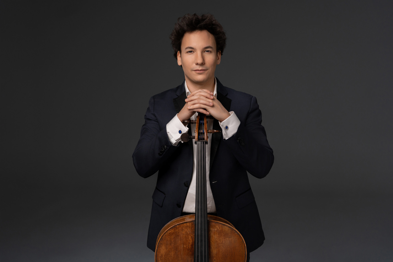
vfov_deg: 27.0
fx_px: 546
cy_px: 131
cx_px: 196
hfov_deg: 39.6
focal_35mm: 50
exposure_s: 1/200
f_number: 2
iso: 400
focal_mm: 50
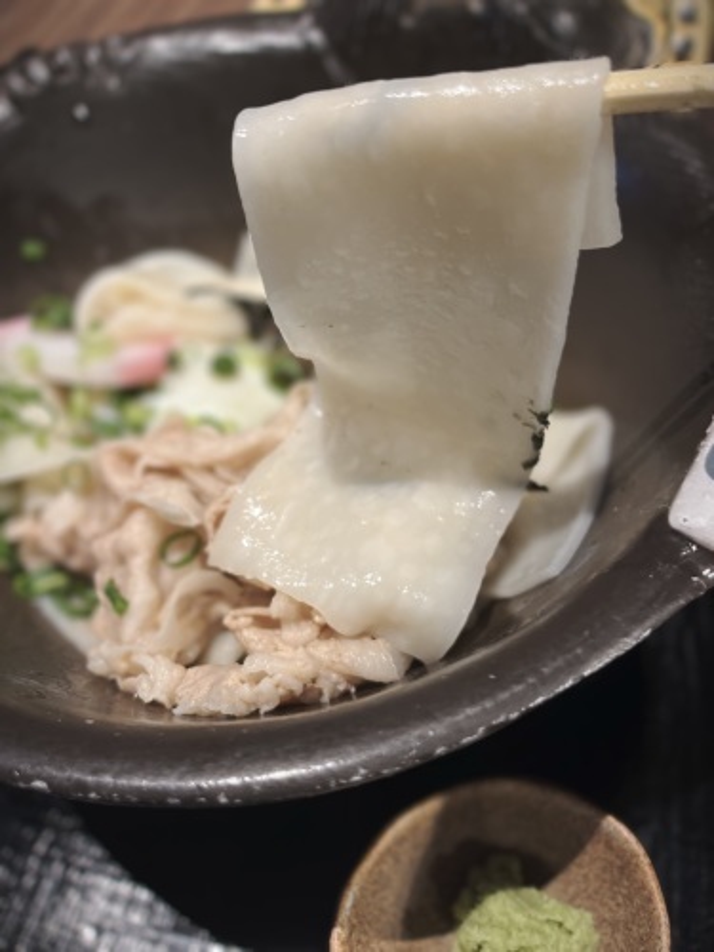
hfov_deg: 53.1
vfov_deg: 67.3
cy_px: 476
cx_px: 357
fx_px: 715
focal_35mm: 26
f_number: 1.6
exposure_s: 1/50
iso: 160
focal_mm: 5.1
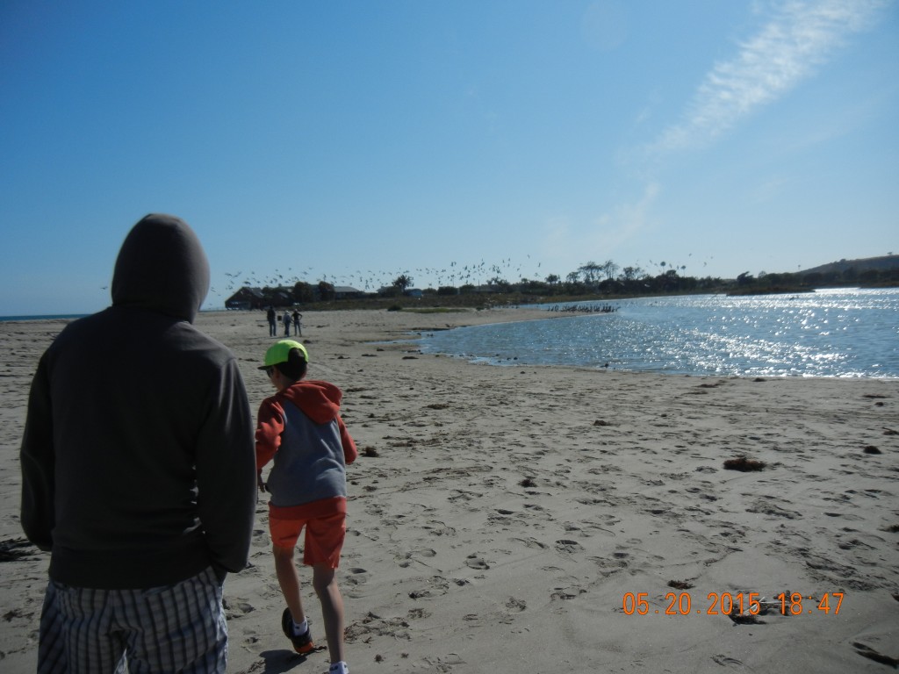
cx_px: 450
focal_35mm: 30
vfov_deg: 46.8
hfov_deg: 60.0
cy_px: 337
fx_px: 779
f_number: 7
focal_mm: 5.4
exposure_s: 1/1289
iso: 160
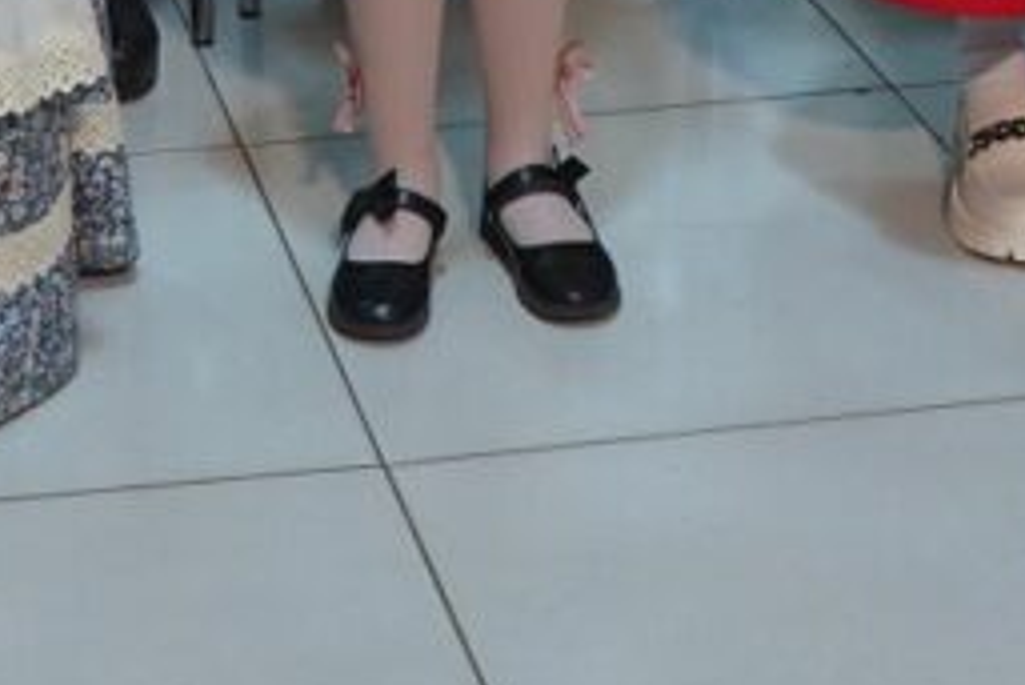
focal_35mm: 131
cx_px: 264
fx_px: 3732
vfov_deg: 9.5
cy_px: -893
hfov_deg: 15.6
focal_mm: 28
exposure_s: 1/160
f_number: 4
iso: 1600
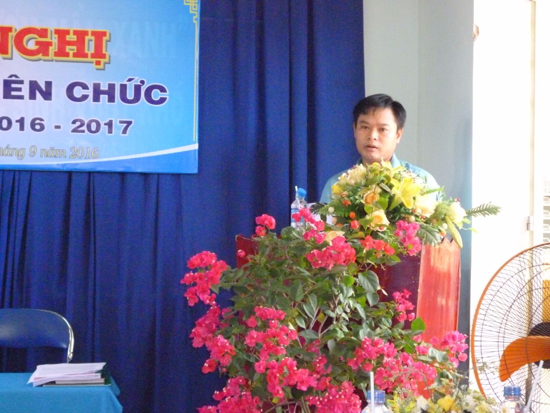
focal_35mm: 70
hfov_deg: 27.8
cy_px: 206
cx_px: 275
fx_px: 1112
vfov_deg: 21.0
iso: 800
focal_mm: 12.5
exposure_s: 1/60
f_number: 5
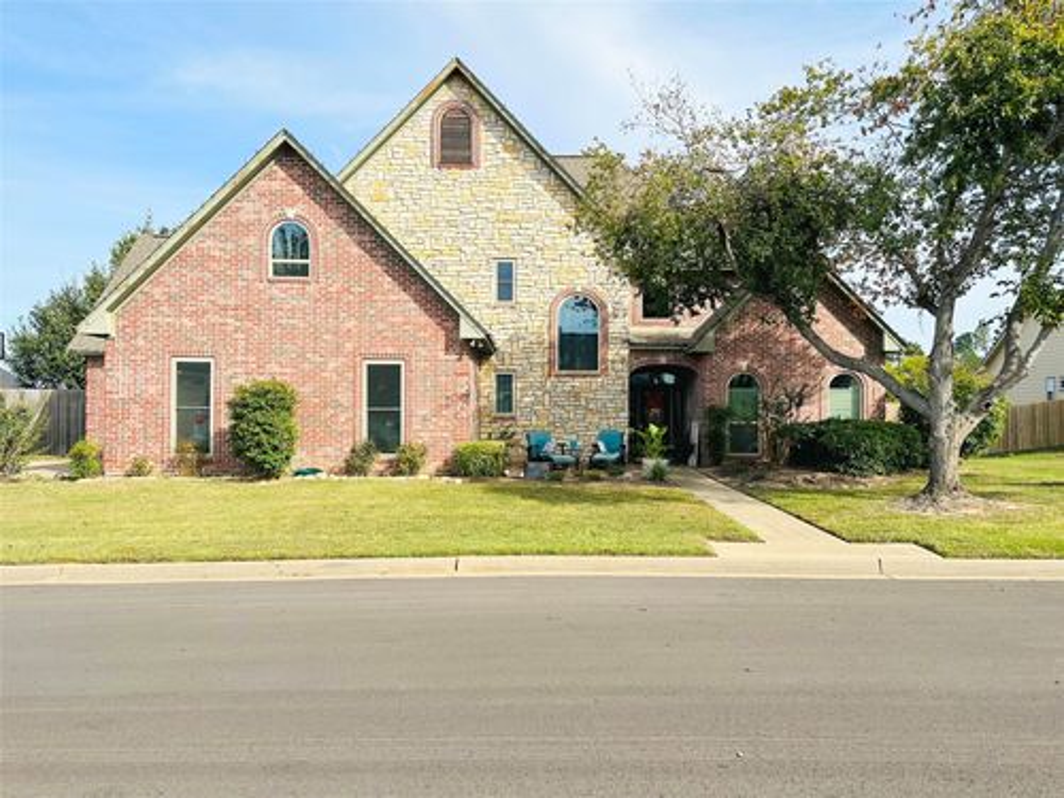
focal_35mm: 24
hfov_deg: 71.6
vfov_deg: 56.8
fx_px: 738
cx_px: 532
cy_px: 399
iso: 80
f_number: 1.78
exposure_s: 1/4016
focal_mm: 6.86
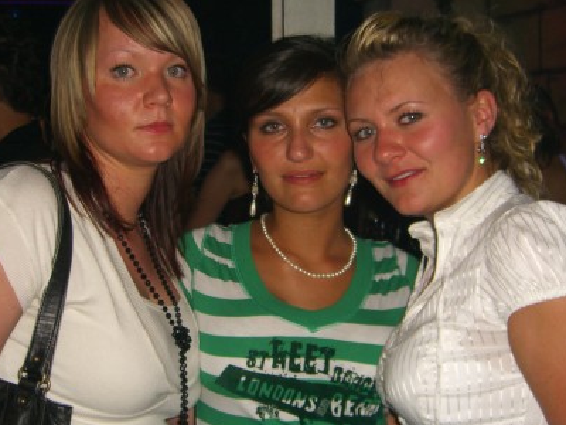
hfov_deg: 33.7
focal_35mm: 57
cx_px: 252
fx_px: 932
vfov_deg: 25.7
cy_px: 204
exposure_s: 1/60
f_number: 2.8
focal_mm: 7.9
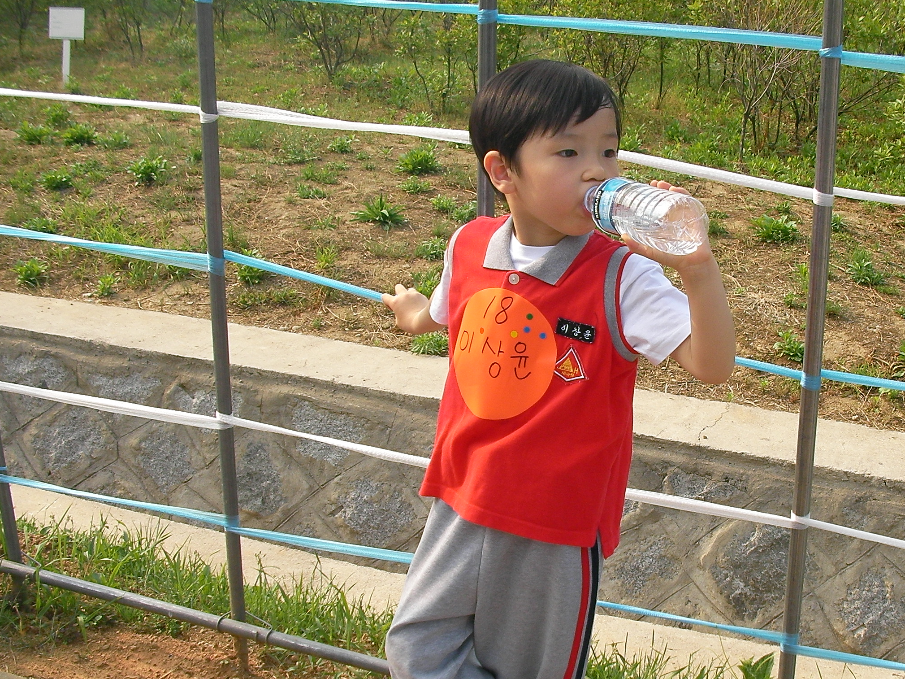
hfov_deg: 35.8
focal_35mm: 53
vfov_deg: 27.5
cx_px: 605
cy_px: 403
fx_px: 1386
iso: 50
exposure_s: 1/382
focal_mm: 6.3
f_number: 3.5
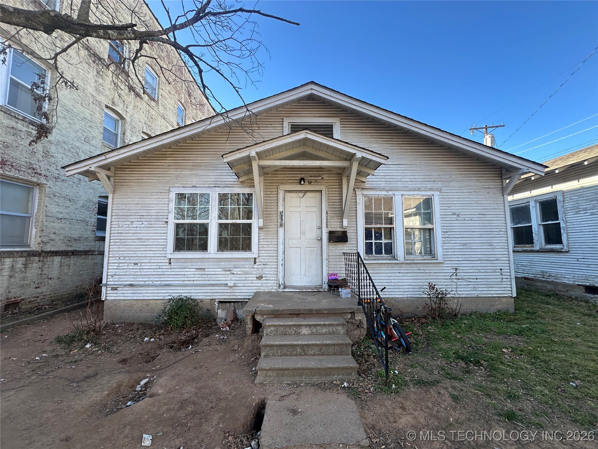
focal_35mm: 14
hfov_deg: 102.1
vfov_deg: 85.7
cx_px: 299
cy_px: 224
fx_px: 242
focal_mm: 2.22
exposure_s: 1/262
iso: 40
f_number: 2.2
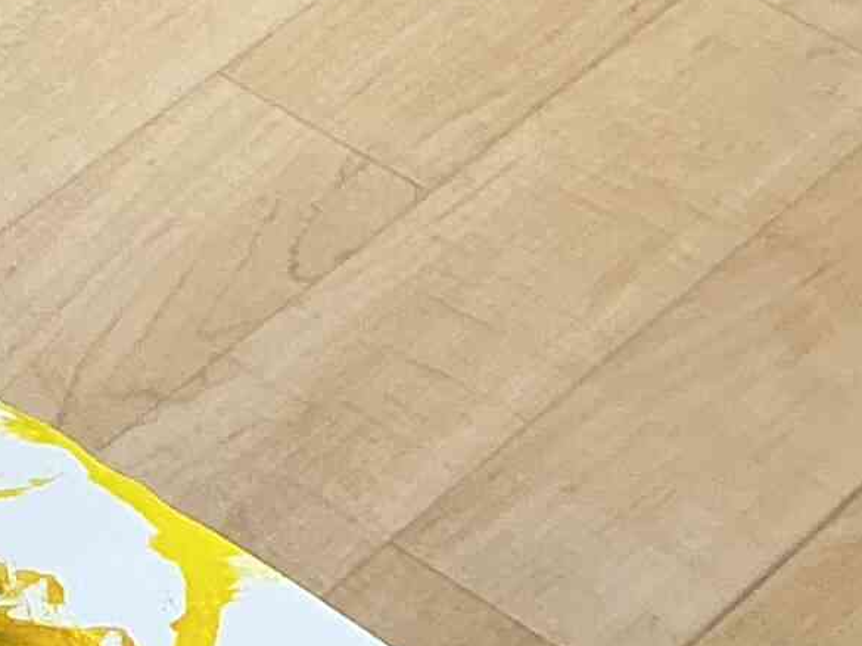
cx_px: -762
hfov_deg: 9.4
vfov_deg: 7.3
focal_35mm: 200
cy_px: -342
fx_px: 4977
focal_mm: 3
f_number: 1.8
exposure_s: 1/100
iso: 40
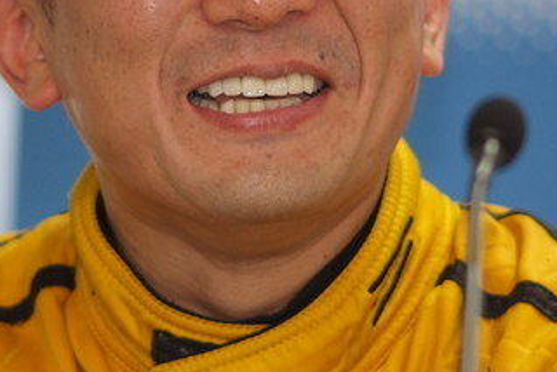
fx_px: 9400
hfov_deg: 3.4
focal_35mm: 607
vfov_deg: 2.3
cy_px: 40
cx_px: 238
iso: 800
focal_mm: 180
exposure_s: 1/125
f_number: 2.8
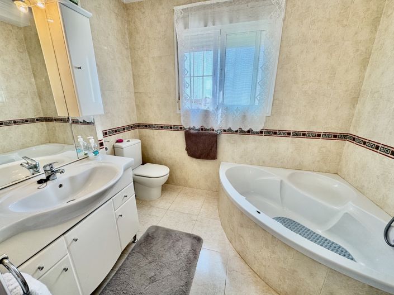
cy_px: 148
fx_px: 159
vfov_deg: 85.6
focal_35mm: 14
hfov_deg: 102.1
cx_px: 197
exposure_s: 1/107
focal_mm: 2.22
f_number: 2.2
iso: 40
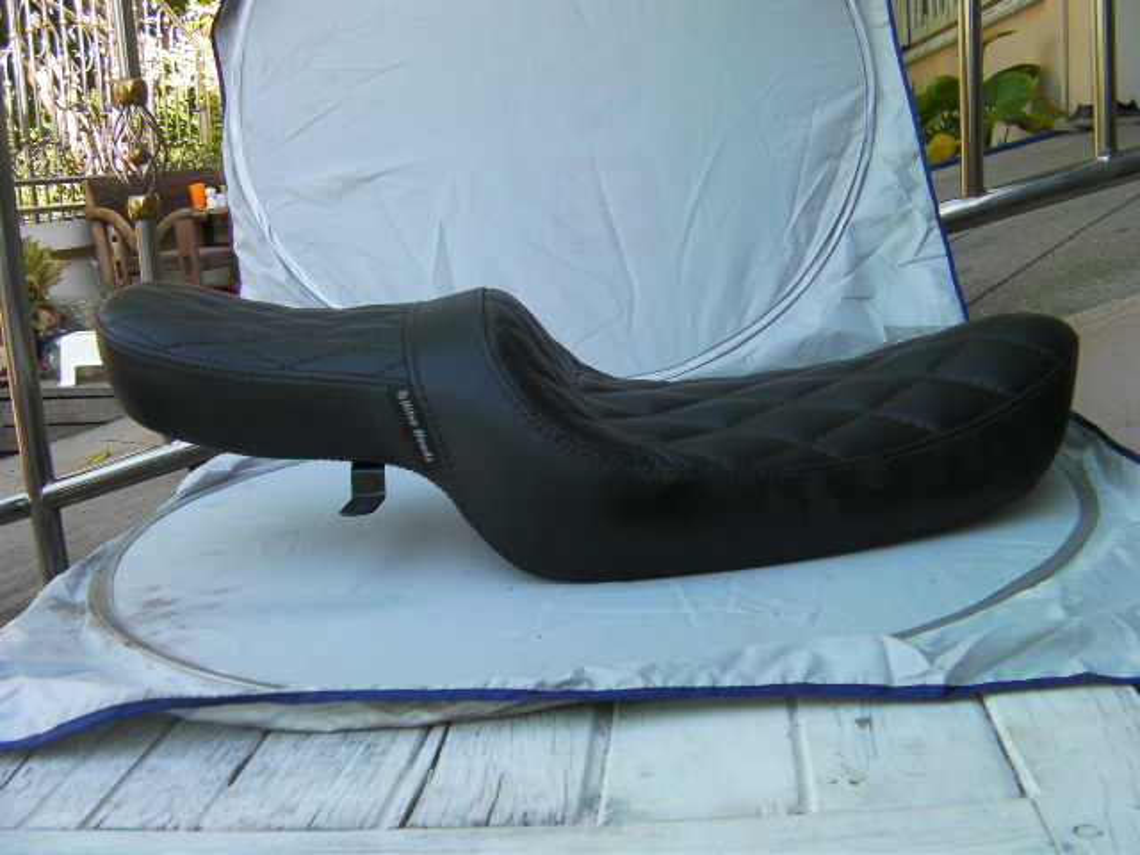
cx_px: 570
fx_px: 1251
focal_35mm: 38
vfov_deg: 37.7
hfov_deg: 49.0
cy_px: 428
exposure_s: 1/59.1
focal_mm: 6.8
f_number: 3.5
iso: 50
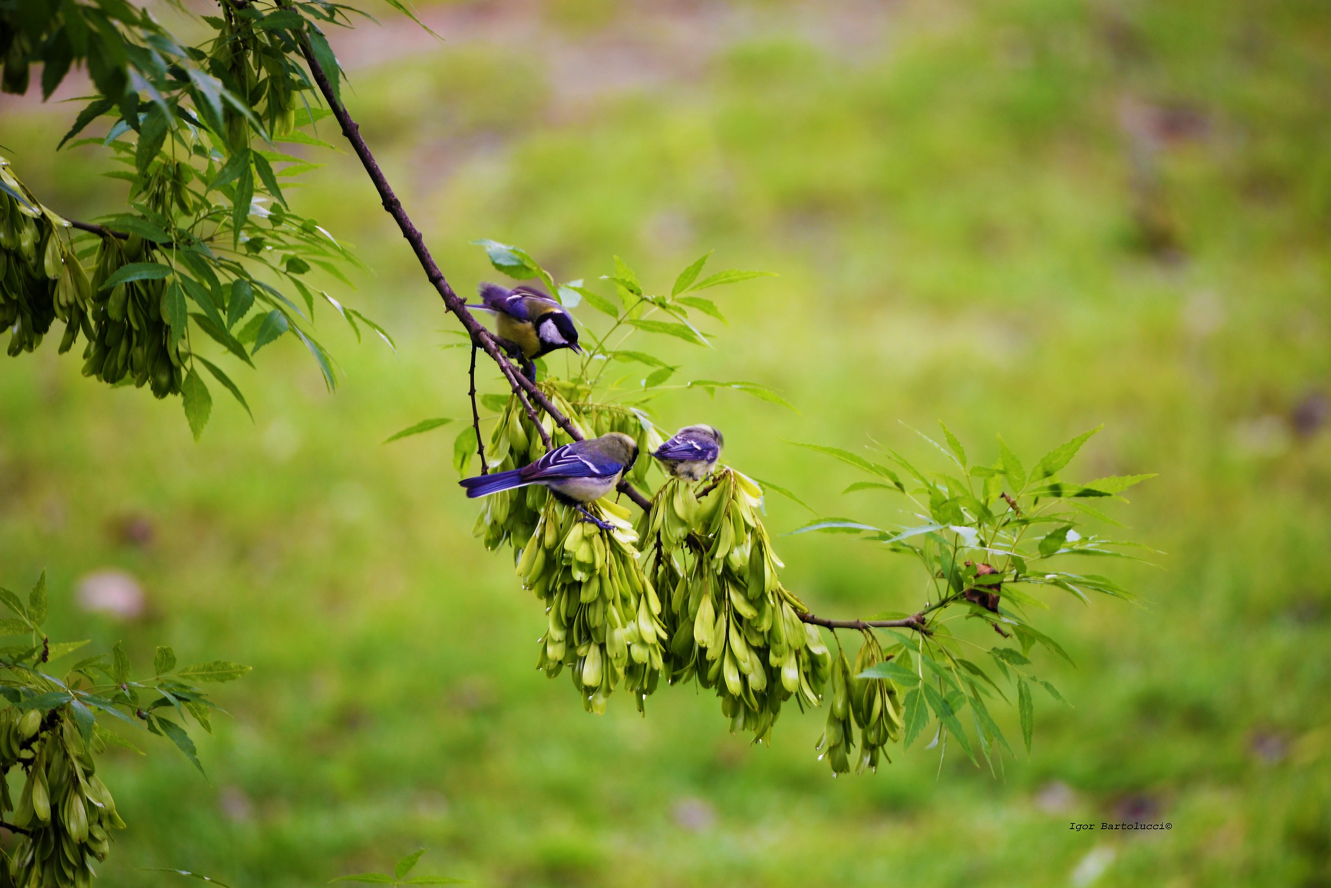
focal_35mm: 600
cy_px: 444
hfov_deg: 3.4
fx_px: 22190
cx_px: 666
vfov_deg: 2.3
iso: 320
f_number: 7.1
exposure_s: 1/20
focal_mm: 600
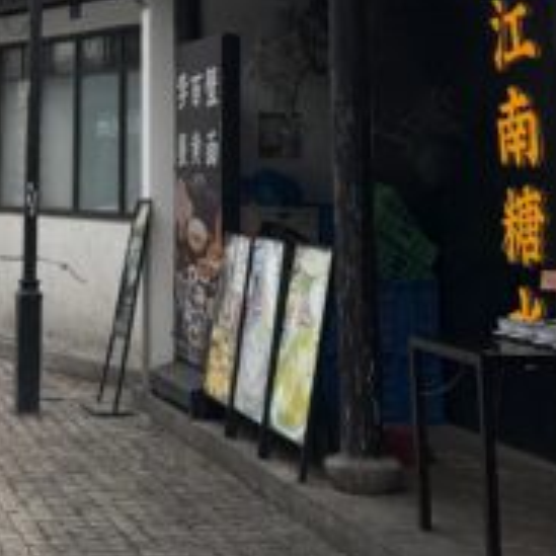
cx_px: 46
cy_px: -149
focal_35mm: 80
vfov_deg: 20.0
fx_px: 1454
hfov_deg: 21.1
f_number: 1.78
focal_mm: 6.76
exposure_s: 1/6711
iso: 80
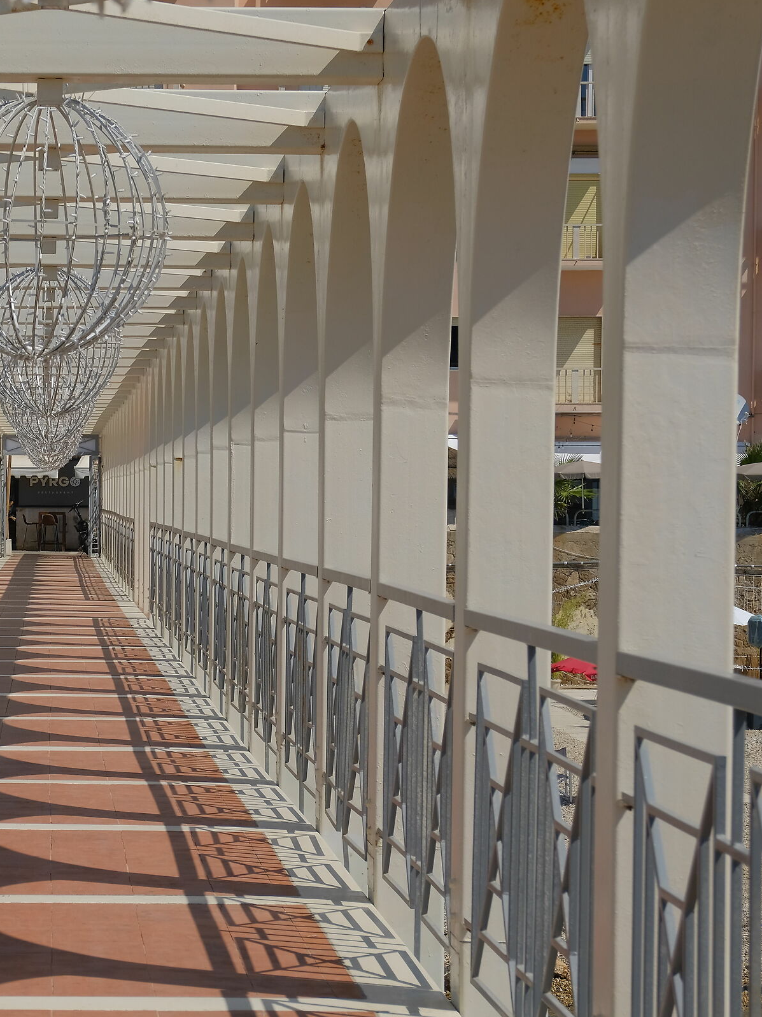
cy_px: 508
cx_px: 41
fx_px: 3522
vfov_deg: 16.4
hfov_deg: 12.2
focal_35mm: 120
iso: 200
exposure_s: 1/850
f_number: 8
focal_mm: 55
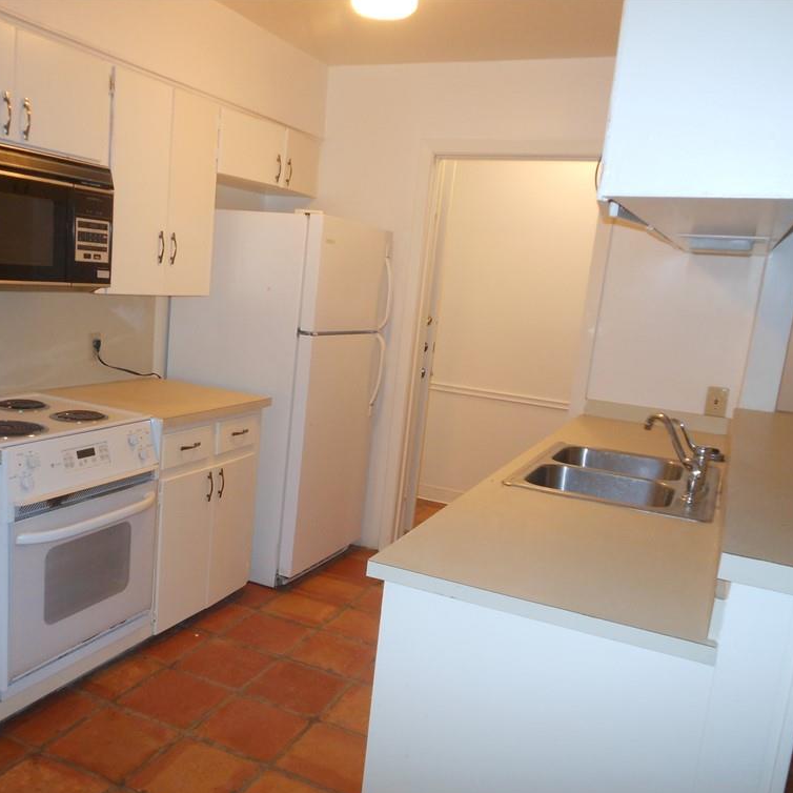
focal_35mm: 30
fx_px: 778
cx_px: 310
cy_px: 401
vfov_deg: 54.0
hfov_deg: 53.6
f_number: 3.2
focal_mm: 4.5
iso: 200
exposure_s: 1/25
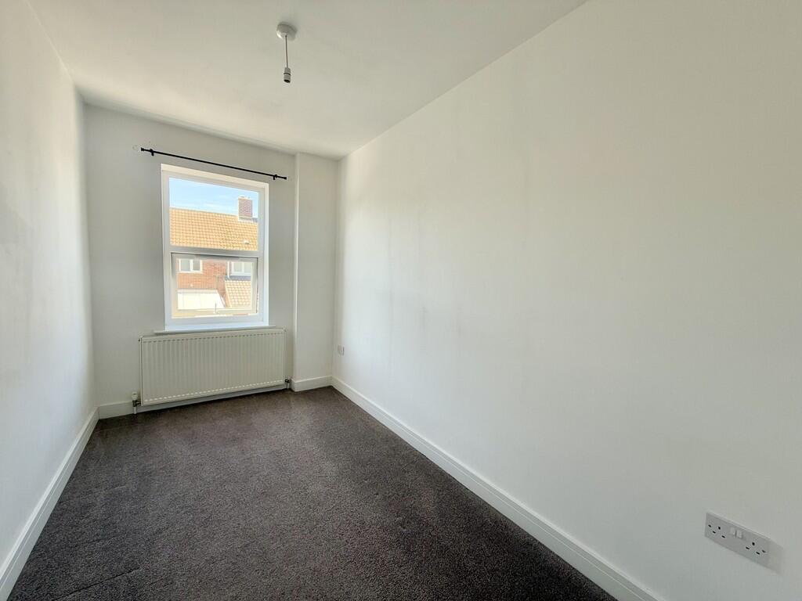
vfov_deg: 85.7
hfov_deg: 102.1
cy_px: 300
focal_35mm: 14
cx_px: 401
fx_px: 324
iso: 64
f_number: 2.2
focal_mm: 2.22
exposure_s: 1/130
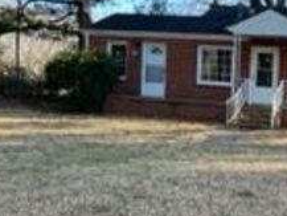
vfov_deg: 24.3
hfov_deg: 29.8
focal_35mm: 60
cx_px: 294
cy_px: 144
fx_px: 498
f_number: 1.6
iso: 32
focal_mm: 4.2
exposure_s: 1/269
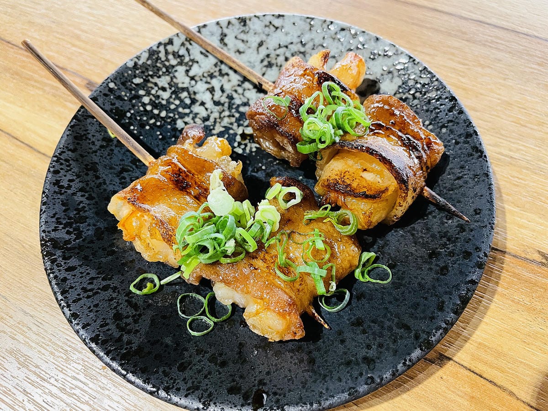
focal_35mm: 26
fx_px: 412
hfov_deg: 67.3
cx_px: 274
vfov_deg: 53.1
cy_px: 206
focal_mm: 4.2
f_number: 1.6
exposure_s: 1/60
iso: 400
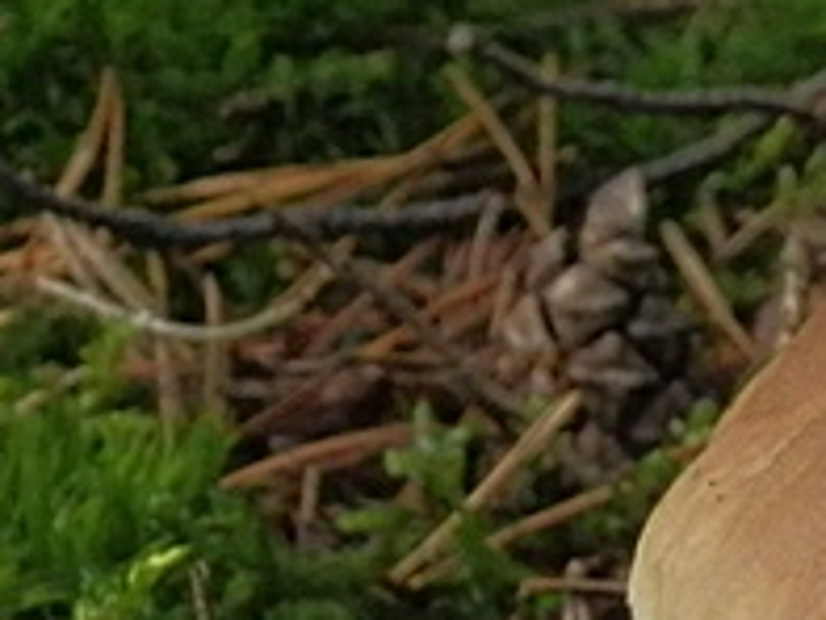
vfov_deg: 9.8
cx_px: 1279
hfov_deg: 12.4
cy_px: 737
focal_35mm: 150
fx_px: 3581
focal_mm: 6.7
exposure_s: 1/200
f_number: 3.9
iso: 800
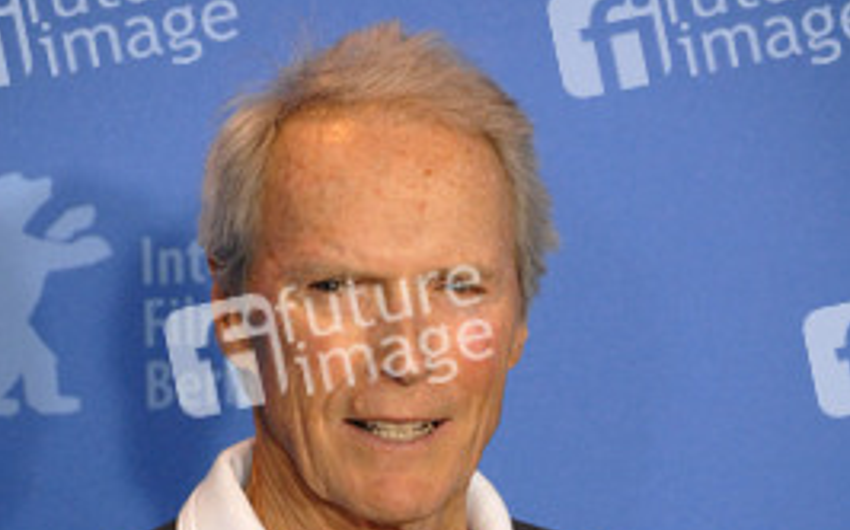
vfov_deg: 2.8
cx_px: 425
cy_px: 501
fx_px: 10675
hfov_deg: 4.6
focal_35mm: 461
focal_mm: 200
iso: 1000
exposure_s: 1/125
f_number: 5.6
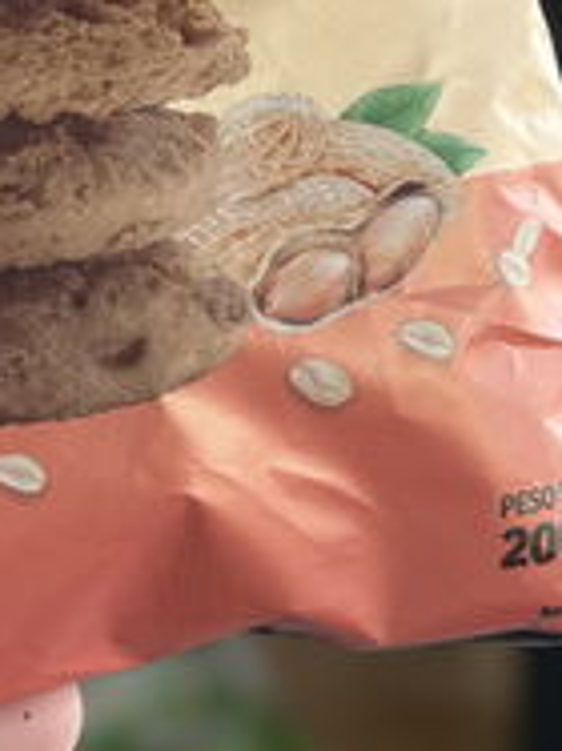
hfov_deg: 10.6
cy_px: -219
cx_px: -169
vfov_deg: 13.9
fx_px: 2969
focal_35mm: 137
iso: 125
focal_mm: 6.86
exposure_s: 1/75
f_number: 1.78
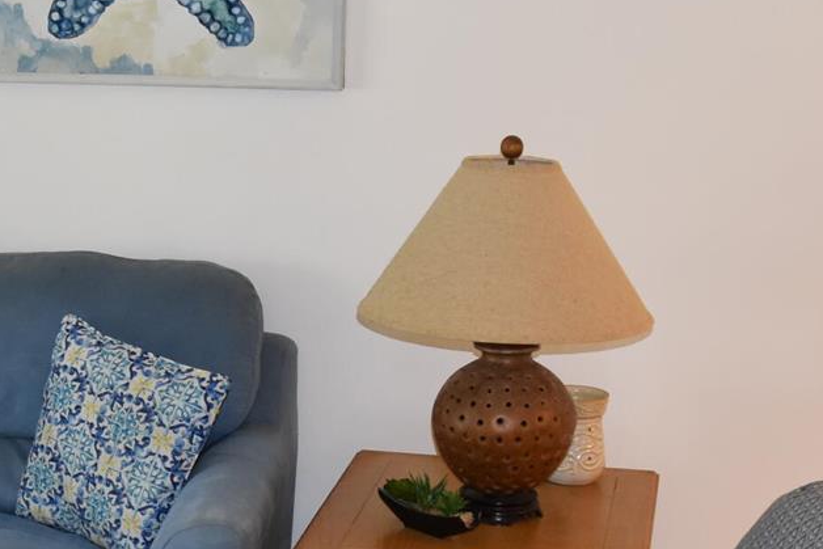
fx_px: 2012
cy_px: 459
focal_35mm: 88
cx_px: 122
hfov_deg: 22.7
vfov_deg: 15.4
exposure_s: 1/80
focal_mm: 18
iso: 800
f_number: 4.5
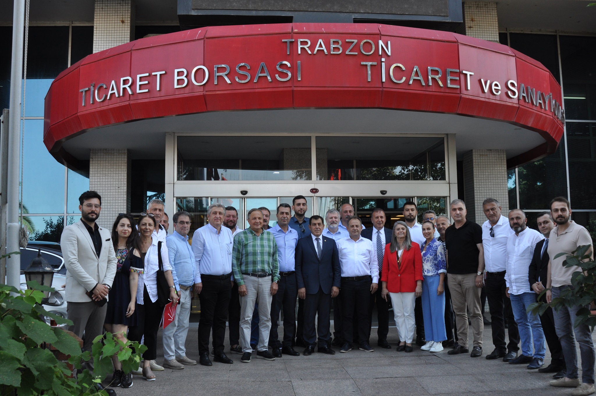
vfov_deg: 36.8
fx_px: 595
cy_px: 198
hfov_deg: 53.2
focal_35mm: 36
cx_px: 298
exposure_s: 1/125
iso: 320
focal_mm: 24
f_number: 5.6
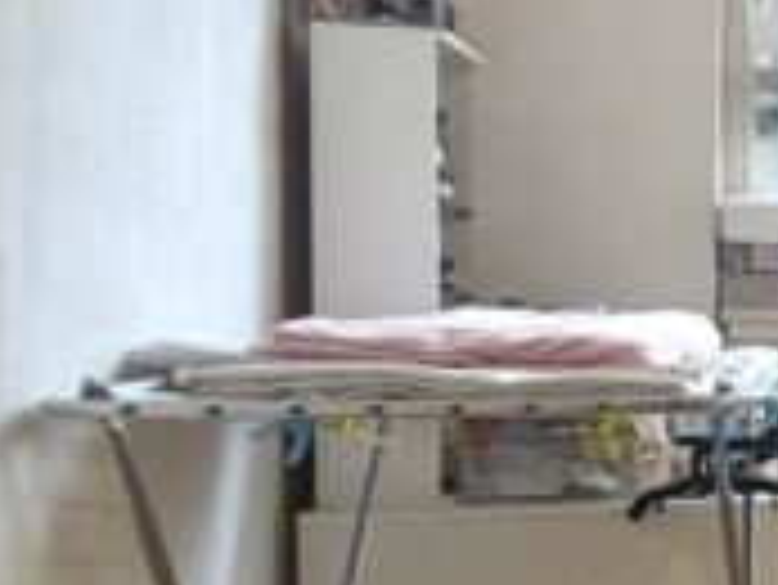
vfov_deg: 17.8
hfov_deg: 14.5
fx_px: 1867
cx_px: 1893
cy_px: 387
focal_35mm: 83
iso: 160
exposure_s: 1/100
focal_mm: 2.22
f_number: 2.2
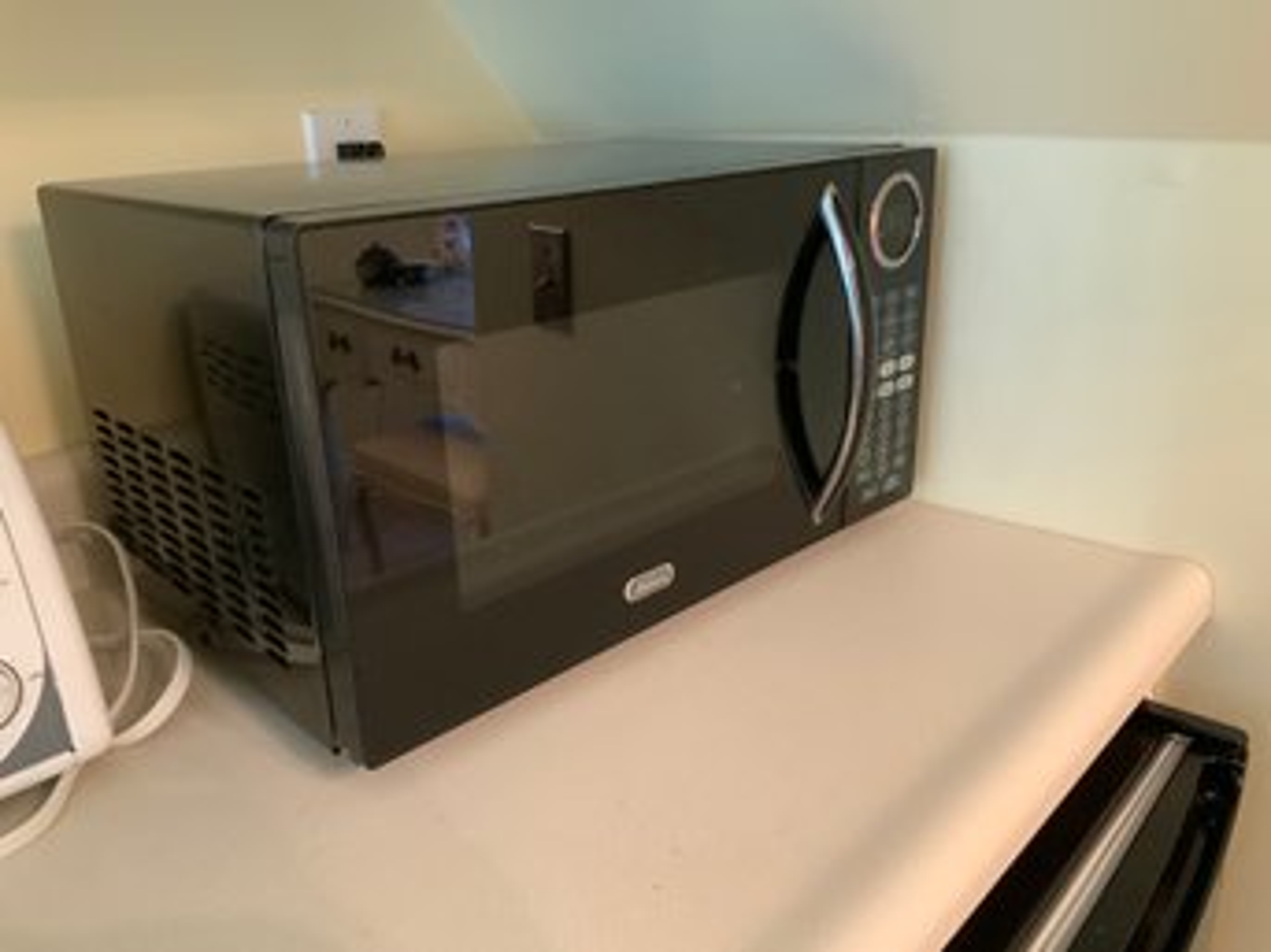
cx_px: 636
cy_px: 476
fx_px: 1064
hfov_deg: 61.7
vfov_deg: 48.2
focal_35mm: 29
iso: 200
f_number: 1.8
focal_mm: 3
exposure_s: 1/40
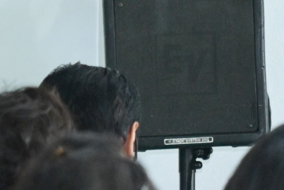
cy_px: -57
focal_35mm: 870
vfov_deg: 1.6
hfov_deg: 2.4
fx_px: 6864
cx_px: 610
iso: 2000
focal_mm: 120
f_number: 4
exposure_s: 1/250
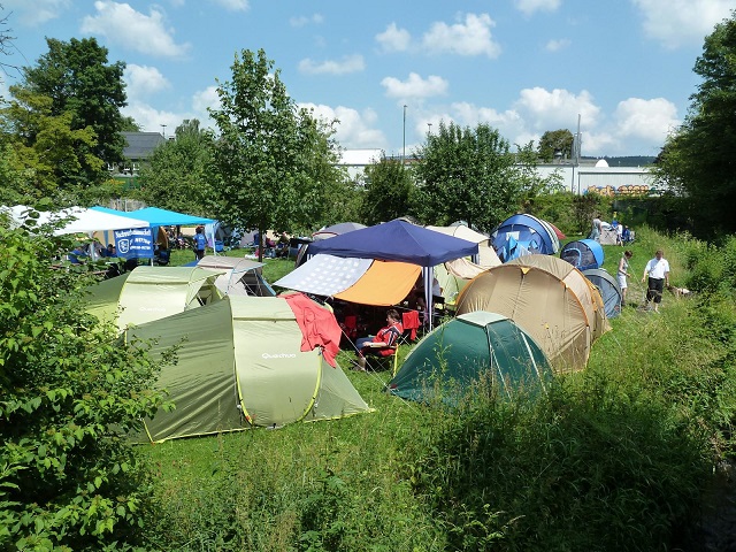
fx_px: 532
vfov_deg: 54.9
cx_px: 368
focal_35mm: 25
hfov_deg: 69.4
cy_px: 276
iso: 125
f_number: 4.5
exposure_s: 1/500
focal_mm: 4.1
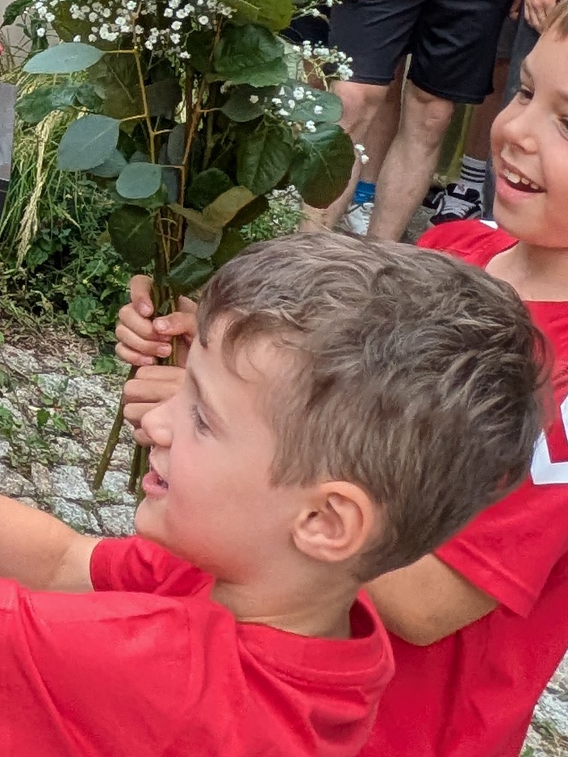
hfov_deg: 17.6
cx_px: -427
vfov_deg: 27.2
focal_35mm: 69
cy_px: 81
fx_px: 1509
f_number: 2.2
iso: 44
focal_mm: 1.83
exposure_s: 1/366
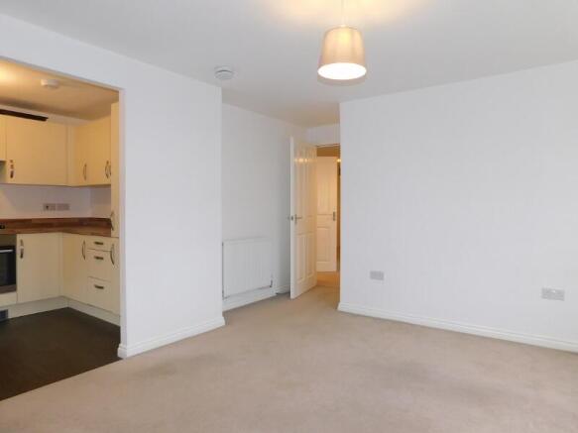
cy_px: 216
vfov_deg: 58.9
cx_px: 289
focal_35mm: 23
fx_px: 384
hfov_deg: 73.9
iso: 200
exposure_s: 1/30
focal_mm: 4
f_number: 3
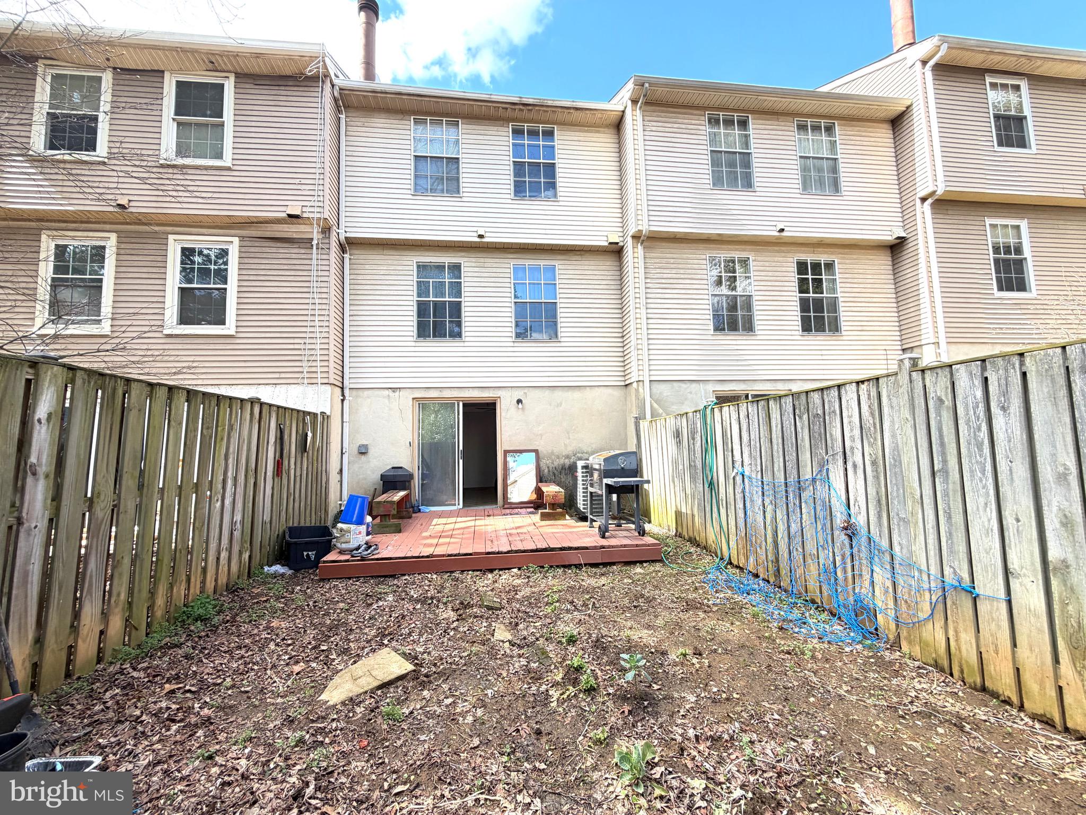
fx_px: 439
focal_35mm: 14
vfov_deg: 85.7
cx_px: 543
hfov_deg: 102.1
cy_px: 408
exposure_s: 1/152
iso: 50
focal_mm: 2.22
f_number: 2.2
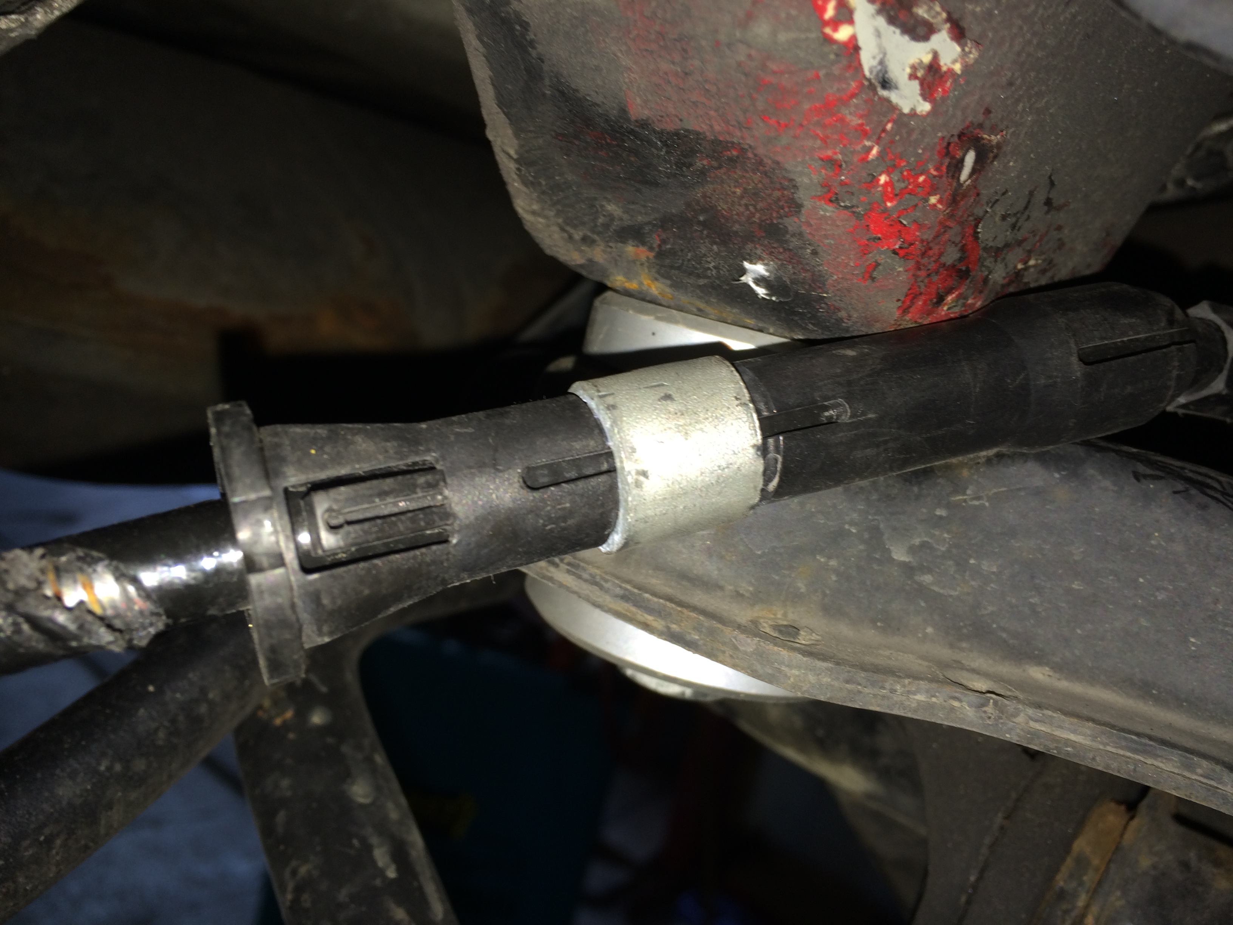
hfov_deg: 61.7
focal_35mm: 29
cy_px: 462
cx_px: 616
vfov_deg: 48.2
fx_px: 1033
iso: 32
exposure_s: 1/60
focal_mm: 4.15
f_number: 2.2
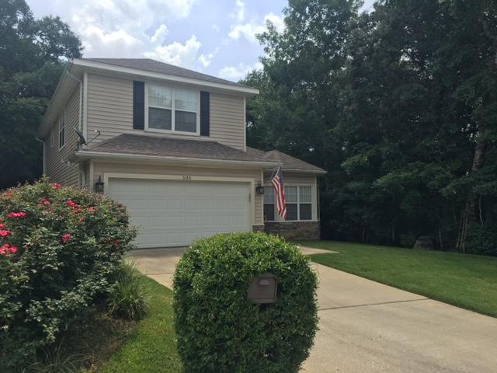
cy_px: 186
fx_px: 416
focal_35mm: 29
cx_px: 248
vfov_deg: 48.2
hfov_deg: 61.7
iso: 25
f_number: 2.2
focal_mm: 4.15
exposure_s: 1/1054
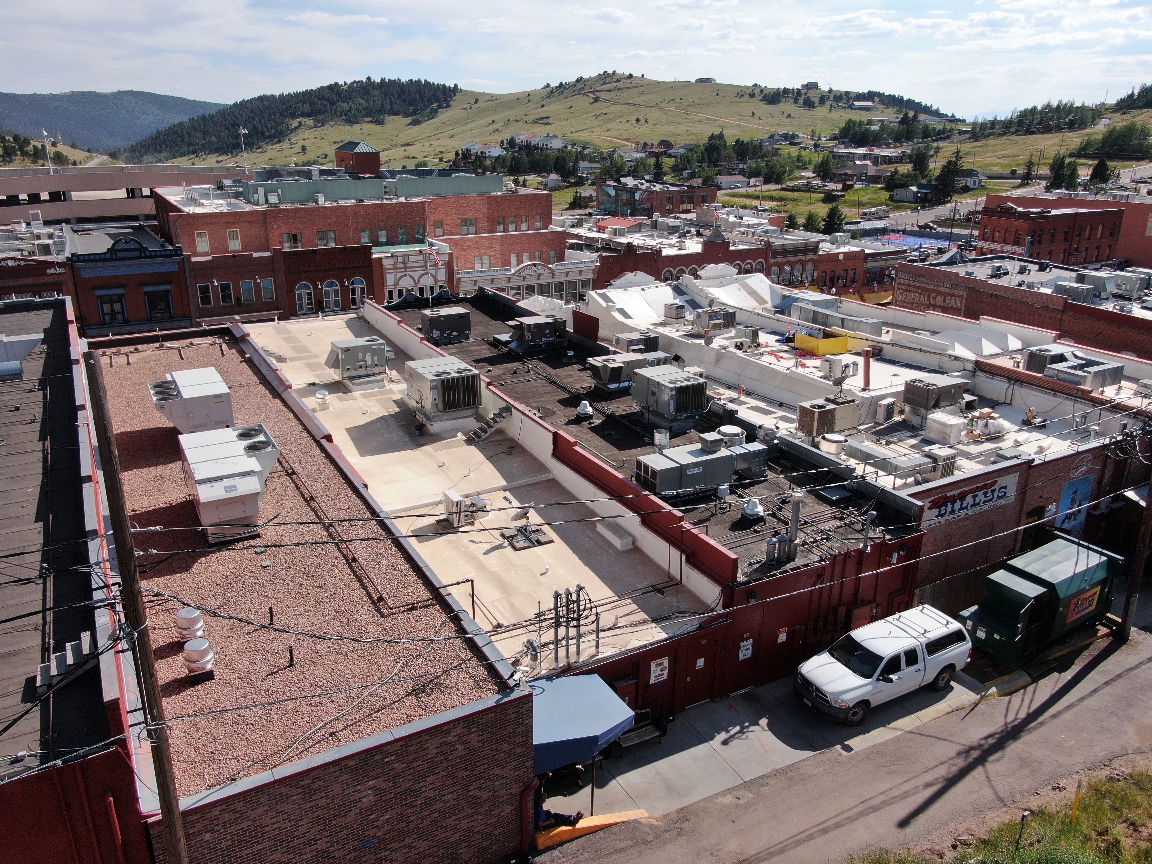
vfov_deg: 53.1
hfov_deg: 67.3
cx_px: 576
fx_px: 865
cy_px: 432
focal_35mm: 26
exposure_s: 1/80
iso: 100
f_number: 2.9
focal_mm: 4.68
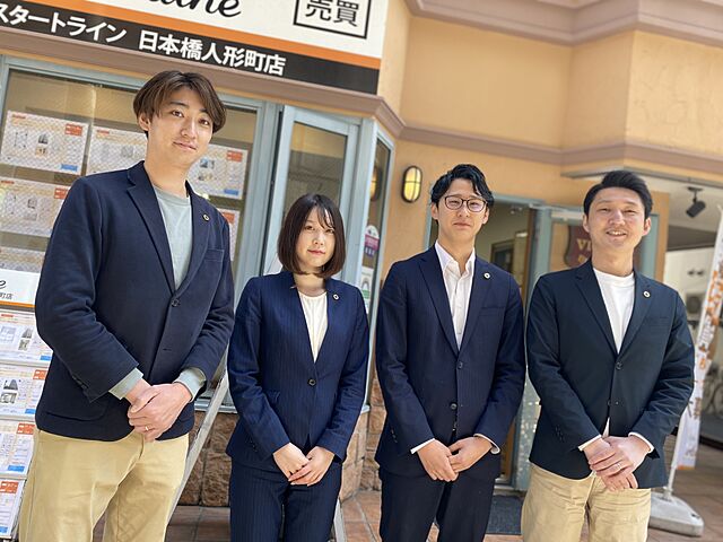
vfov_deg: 53.1
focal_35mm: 26
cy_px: 271
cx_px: 362
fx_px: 543
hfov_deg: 67.3
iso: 32
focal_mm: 4.25
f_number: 1.8
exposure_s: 1/144
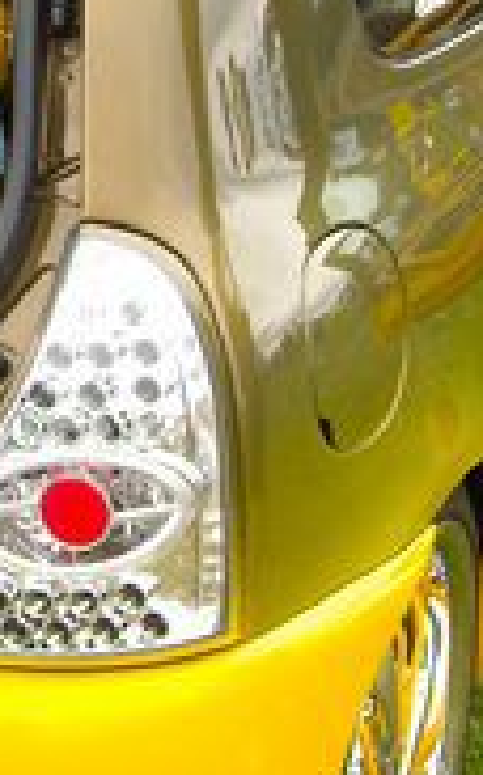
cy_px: 114
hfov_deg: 9.9
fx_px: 2744
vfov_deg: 15.9
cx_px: -89
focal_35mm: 130
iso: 64
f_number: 2.8
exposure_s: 1/184
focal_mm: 5.7
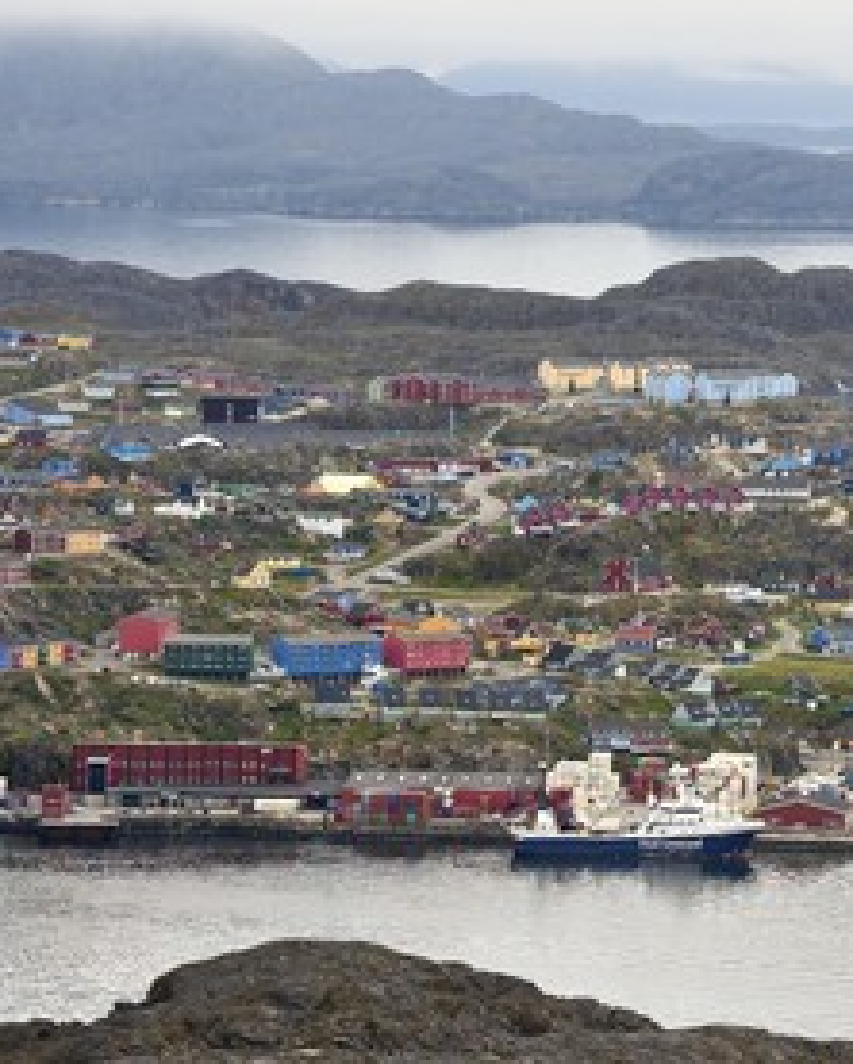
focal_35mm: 263
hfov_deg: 5.9
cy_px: 530
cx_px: 722
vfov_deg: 7.3
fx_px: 8290
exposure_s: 1/400
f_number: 8
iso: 400
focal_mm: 185
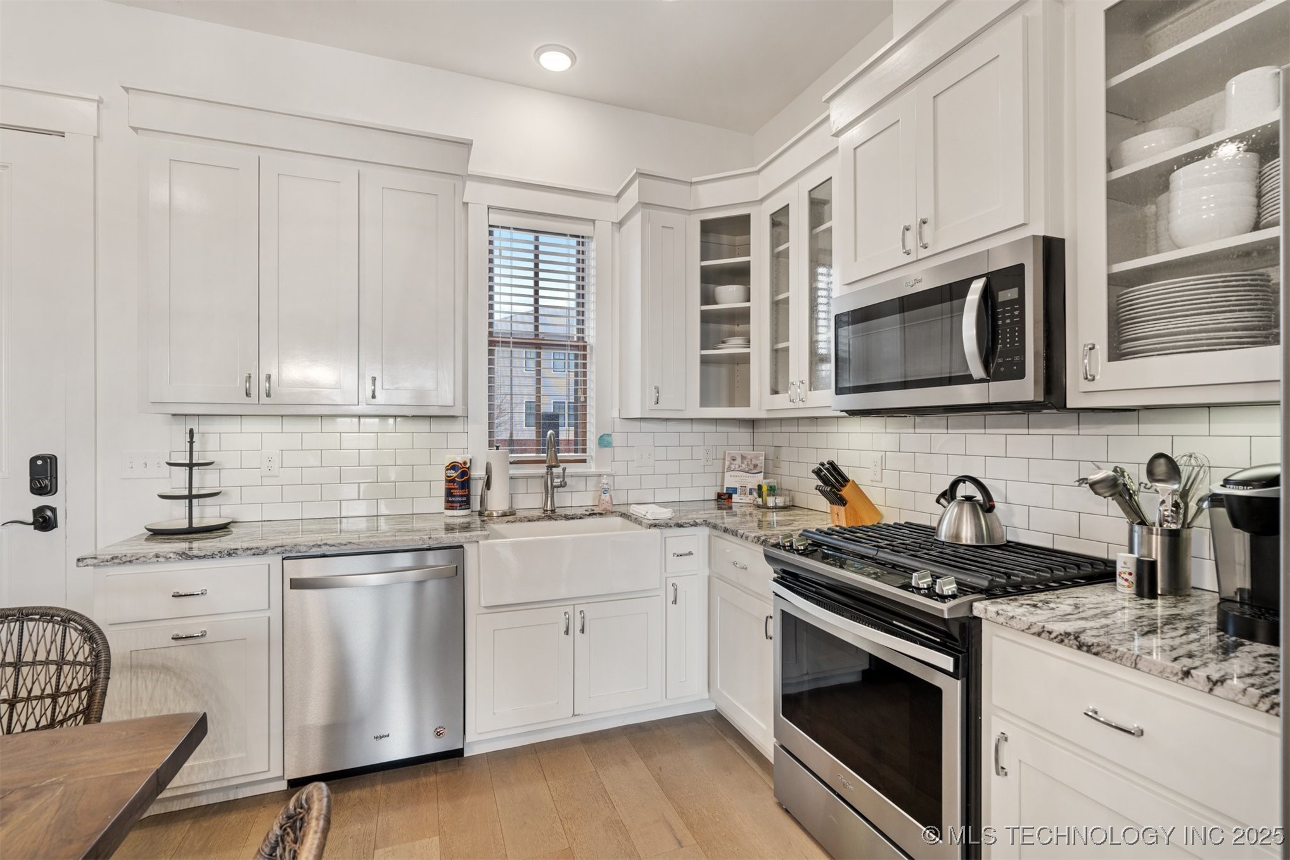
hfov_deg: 96.7
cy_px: 430
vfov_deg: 73.7
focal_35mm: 16
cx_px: 645
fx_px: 573
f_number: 8
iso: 100
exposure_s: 1/2
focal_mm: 16
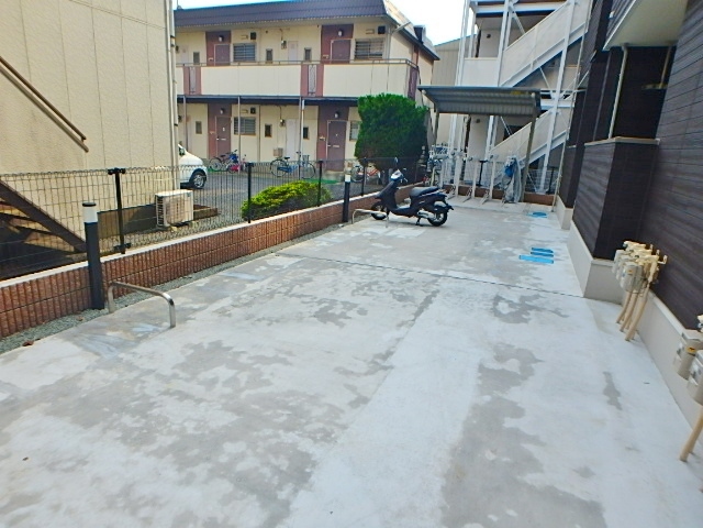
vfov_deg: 63.4
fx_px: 426
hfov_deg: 79.0
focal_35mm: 21
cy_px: 264
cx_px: 352
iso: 125
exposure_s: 1/500
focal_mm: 3.7
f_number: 3.5
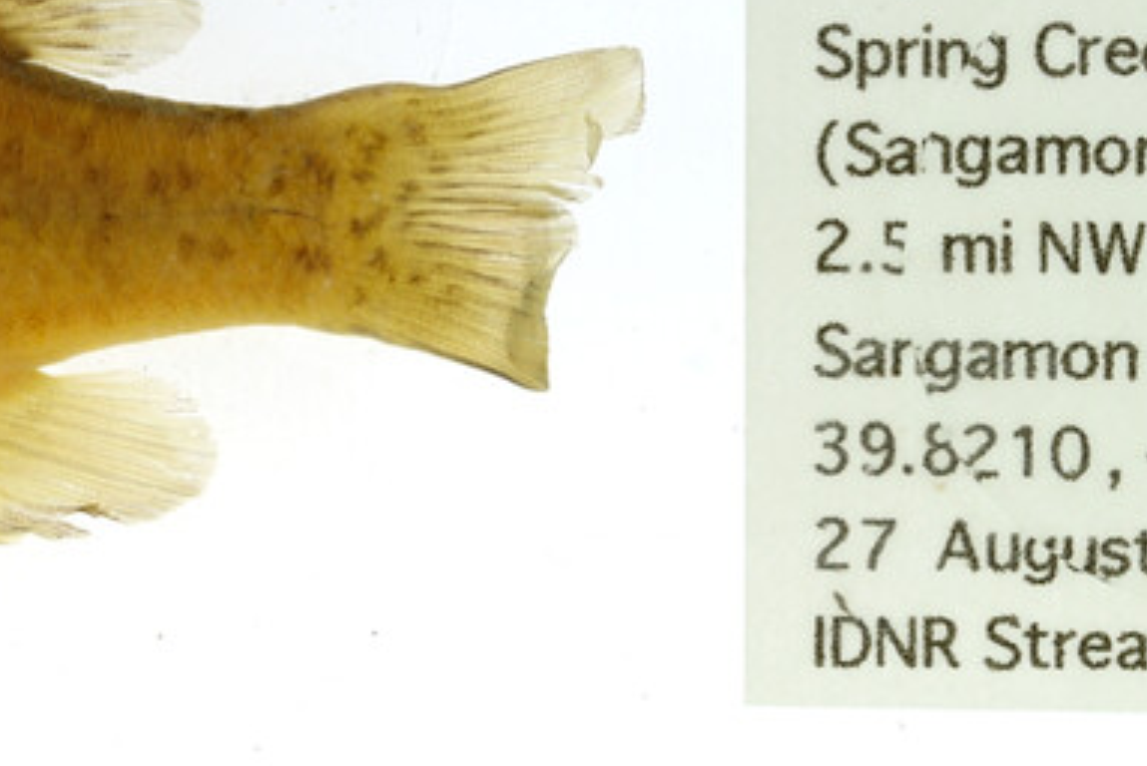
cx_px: 464
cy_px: 654
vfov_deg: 7.3
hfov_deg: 10.9
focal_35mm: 188
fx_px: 5994
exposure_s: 1/160
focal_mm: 60
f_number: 10
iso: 100
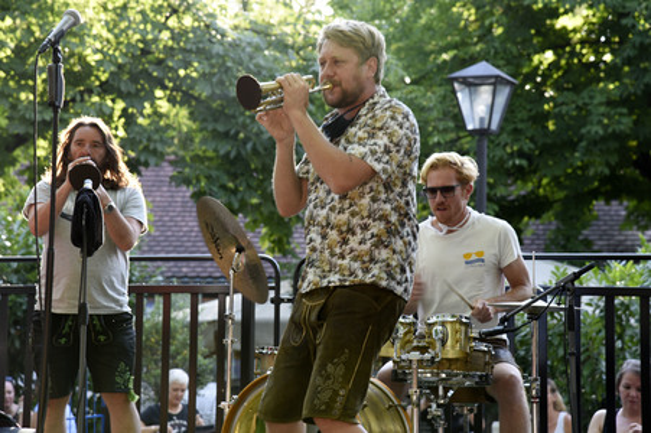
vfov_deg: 11.4
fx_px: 2168
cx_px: 326
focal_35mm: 120
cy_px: 216
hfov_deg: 17.1
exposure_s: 1/80
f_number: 6.3
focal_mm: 120
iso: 400
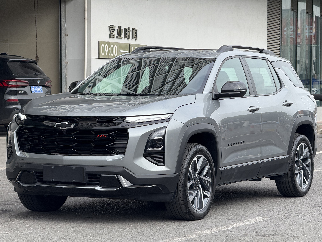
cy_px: 121
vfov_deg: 12.3
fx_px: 1116
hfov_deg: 16.4
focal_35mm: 120
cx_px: 161
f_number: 2.8
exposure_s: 1/655
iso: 50
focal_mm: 15.66
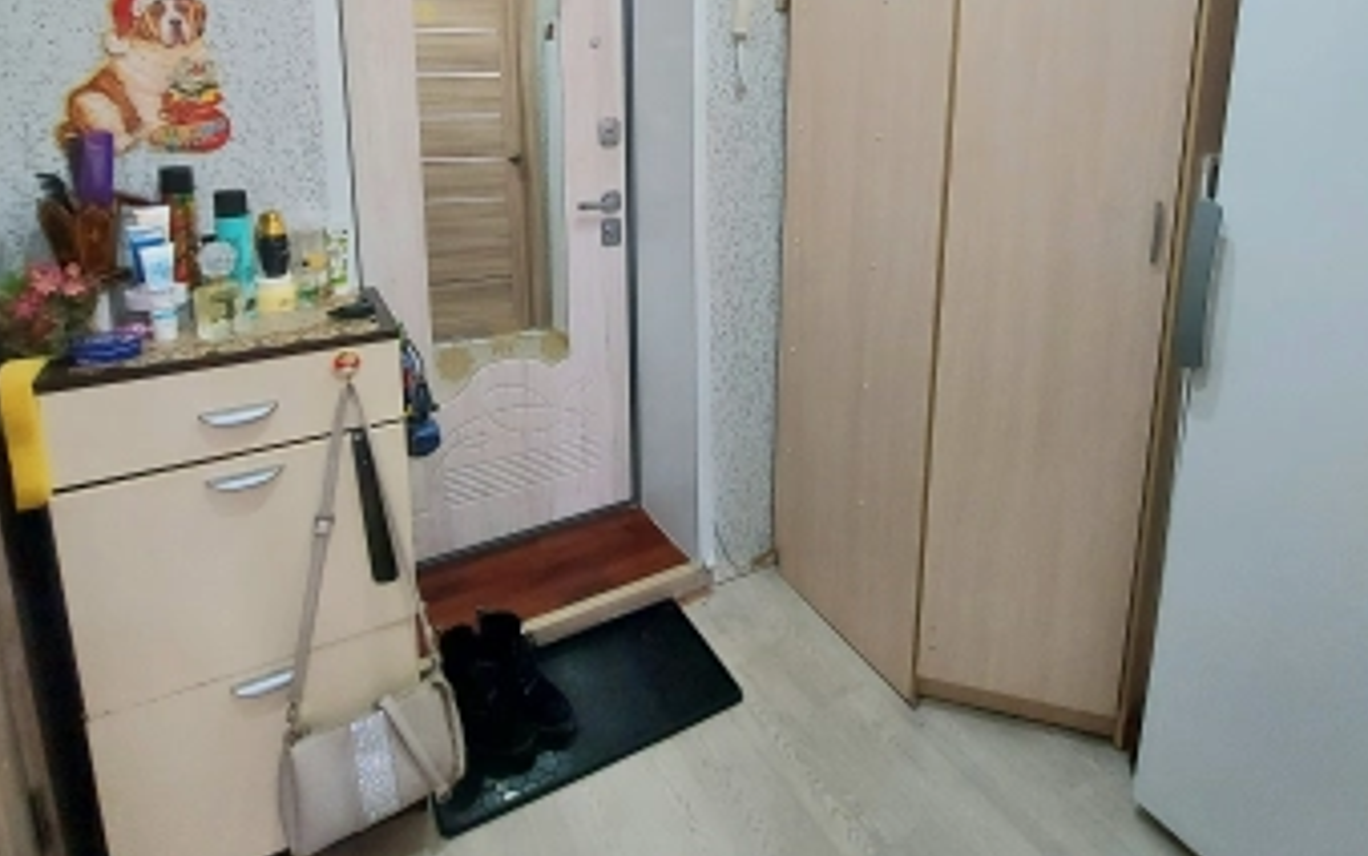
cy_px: 214
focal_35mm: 19
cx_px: 684
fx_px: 708
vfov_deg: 59.0
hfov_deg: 88.0
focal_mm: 1.74
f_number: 2.2
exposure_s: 1/60.2
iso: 400
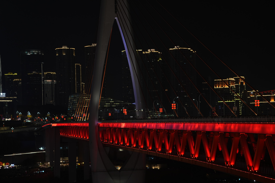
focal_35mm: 84
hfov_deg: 24.2
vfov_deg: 16.3
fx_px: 642
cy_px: 92
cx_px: 138
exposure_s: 1/100
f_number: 1.4
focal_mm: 56
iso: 200
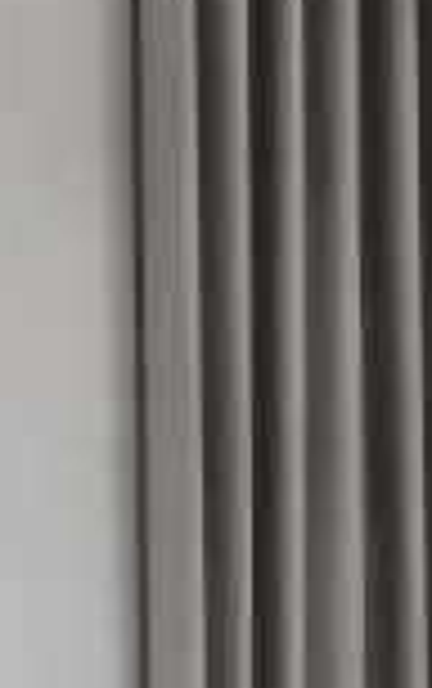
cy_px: 895
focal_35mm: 101
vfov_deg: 19.0
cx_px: 250
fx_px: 1897
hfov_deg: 13.0
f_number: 1.9
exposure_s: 1/100
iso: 320
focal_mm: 6.67
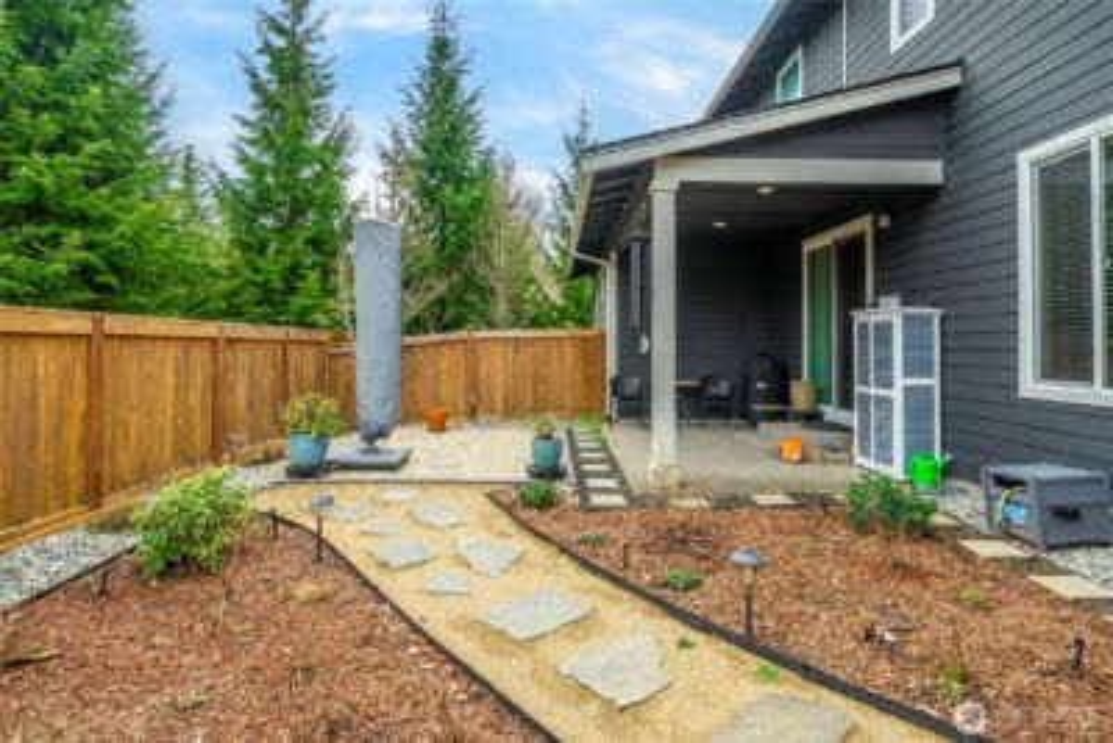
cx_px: 556
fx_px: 557
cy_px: 372
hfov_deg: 90.0
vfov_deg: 67.4
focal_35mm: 18
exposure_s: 1/30
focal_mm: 18
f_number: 7.1
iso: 80
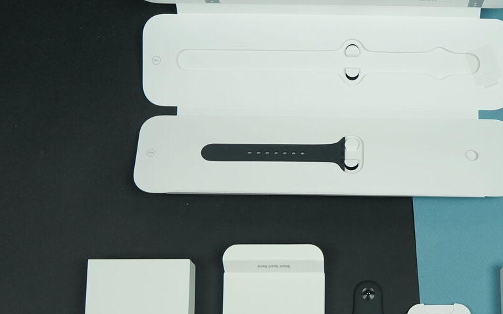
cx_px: 367
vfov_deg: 20.9
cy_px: 312
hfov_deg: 33.4
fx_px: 822
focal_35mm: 60
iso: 1250
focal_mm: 24
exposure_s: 1/320
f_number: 6.3
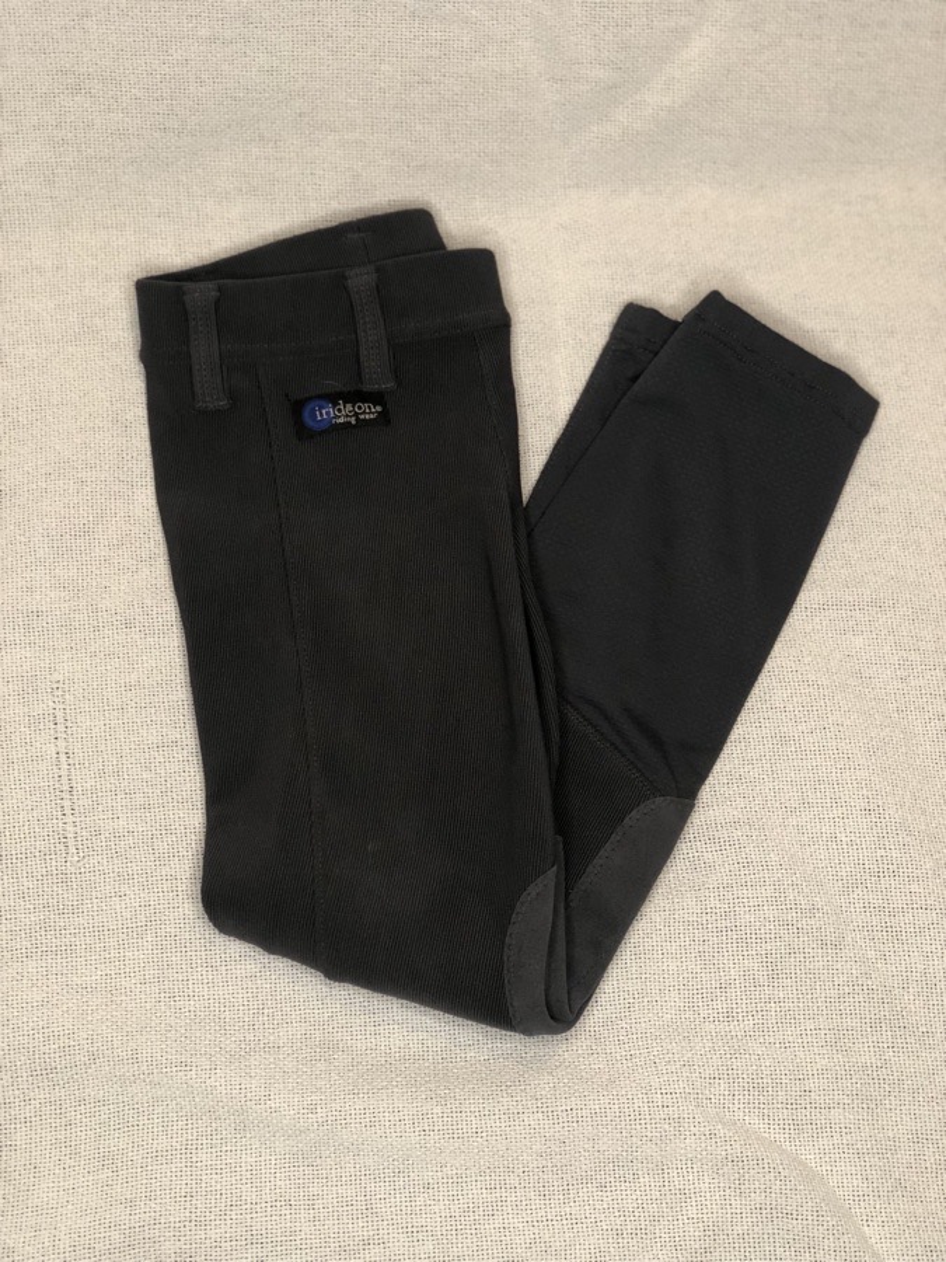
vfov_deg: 36.8
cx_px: 473
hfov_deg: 28.0
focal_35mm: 52
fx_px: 1895
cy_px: 631
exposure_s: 1/30
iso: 125
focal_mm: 6
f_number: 2.4
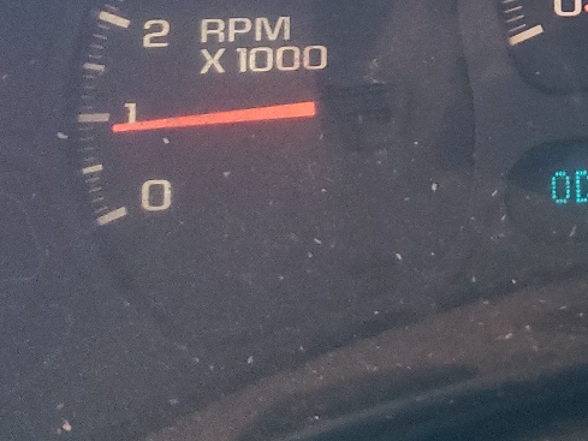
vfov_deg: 16.6
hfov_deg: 21.7
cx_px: 666
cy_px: -102
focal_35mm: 85
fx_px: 1444
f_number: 1.5
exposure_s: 1/24
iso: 455
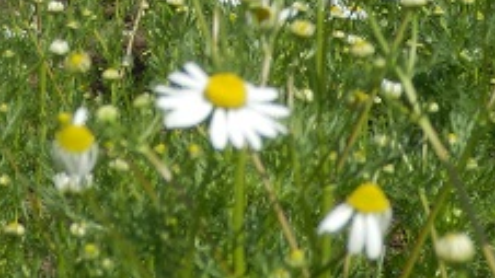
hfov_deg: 16.5
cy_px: -149
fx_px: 1706
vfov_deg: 9.1
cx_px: 182
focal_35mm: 130
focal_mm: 8
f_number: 3.8
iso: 80
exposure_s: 1/800
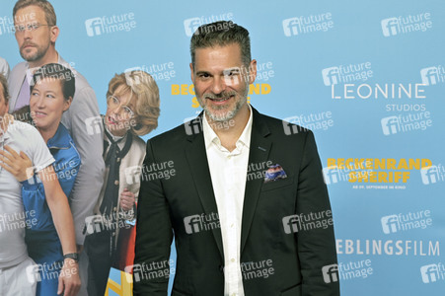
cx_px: 222
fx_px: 865
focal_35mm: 70
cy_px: 148
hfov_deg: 28.9
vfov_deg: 19.4
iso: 160
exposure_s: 1/100
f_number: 4
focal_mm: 70
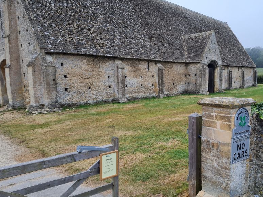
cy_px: 110
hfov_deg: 56.4
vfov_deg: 44.1
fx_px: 243
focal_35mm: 32
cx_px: 156
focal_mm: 5.4
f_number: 1.8
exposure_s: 1/349
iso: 50
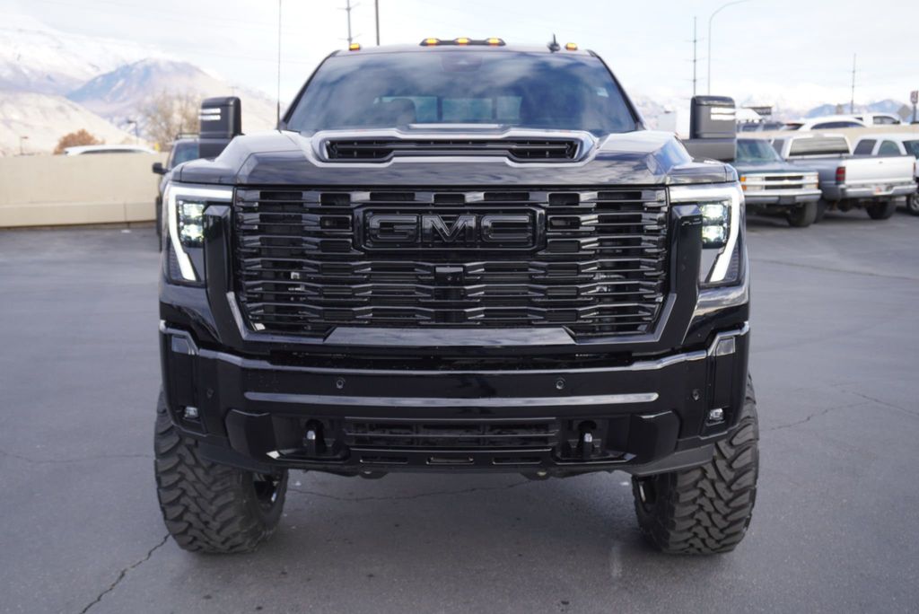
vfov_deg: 38.4
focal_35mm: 34
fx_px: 881
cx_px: 460
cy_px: 307
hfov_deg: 55.1
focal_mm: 23
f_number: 5.6
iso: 100
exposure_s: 1/125
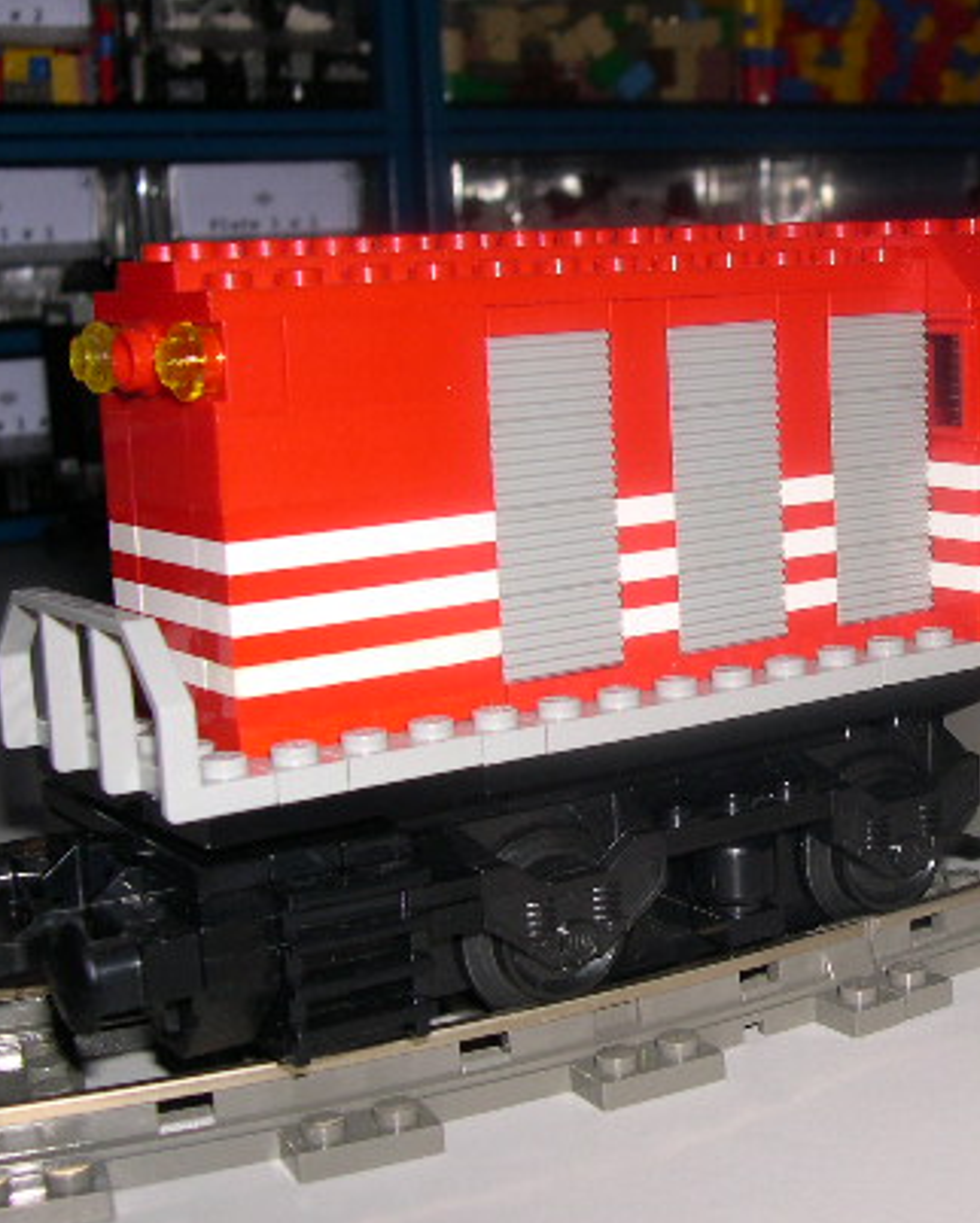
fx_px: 2137
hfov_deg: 25.0
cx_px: 886
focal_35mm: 59
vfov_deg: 31.9
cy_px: 548
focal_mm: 8
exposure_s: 1/60
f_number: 7.6
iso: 100
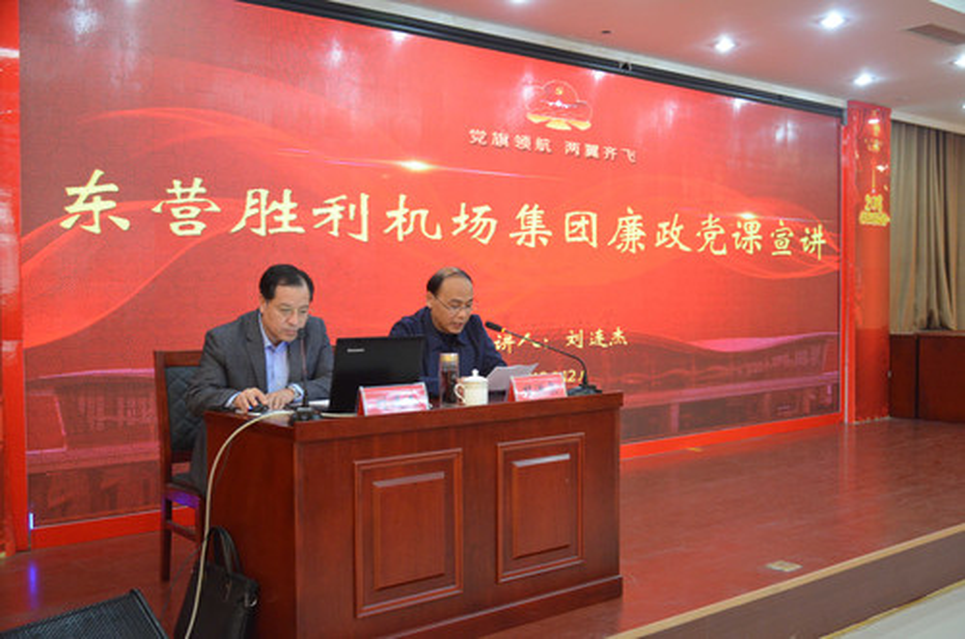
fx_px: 1003
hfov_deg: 51.4
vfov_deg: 35.3
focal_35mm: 38
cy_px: 320
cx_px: 482
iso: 1800
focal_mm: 25
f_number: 4
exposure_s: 1/30
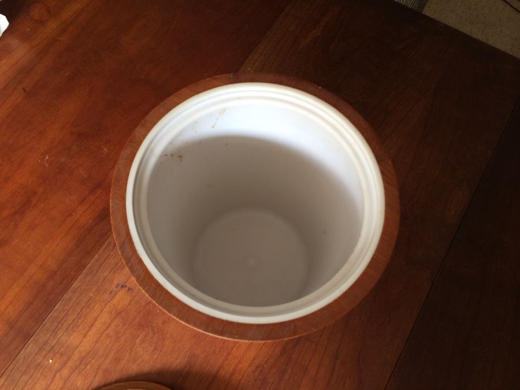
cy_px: 195
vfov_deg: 46.8
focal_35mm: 30
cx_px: 260
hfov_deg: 60.0
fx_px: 451
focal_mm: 4.12
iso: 80
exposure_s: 1/30
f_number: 2.2
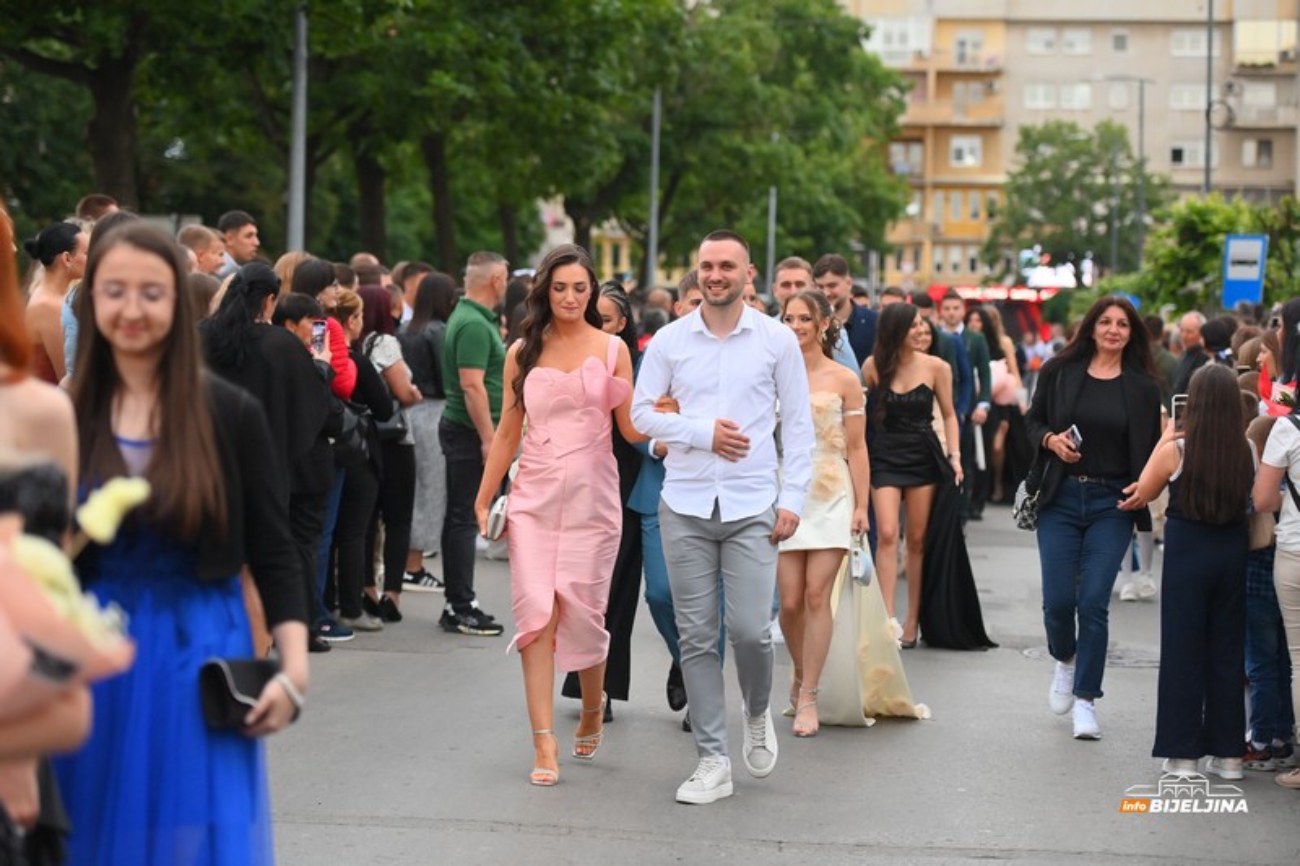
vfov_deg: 15.2
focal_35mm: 90
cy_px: 433
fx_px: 3249
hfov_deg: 22.6
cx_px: 650
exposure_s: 1/800
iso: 1600
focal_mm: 90
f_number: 2.8
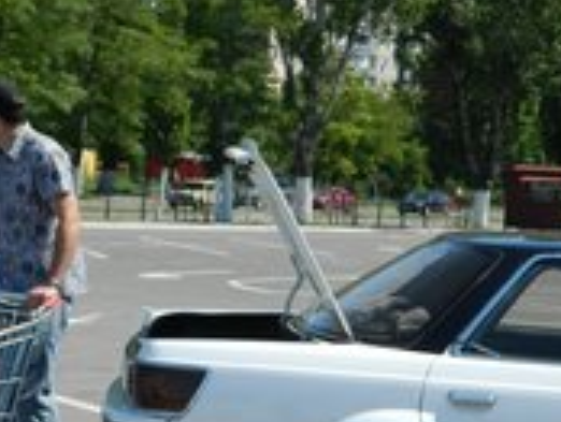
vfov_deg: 11.3
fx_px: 2126
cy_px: 325
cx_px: 164
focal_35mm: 131
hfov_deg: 15.0
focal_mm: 10.2
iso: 80
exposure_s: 1/640
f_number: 3.8
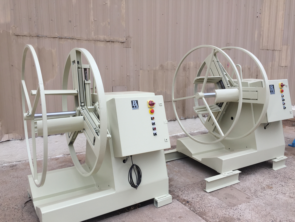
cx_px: 148
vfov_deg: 48.2
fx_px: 247
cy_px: 111
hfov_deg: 61.7
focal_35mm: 29
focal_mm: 4.15
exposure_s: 1/439
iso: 32
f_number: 2.2
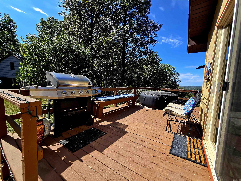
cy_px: 90
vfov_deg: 89.9
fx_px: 91
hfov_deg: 106.2
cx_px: 120
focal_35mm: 13
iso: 50
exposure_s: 1/1429
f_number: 2.2
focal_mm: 2.2
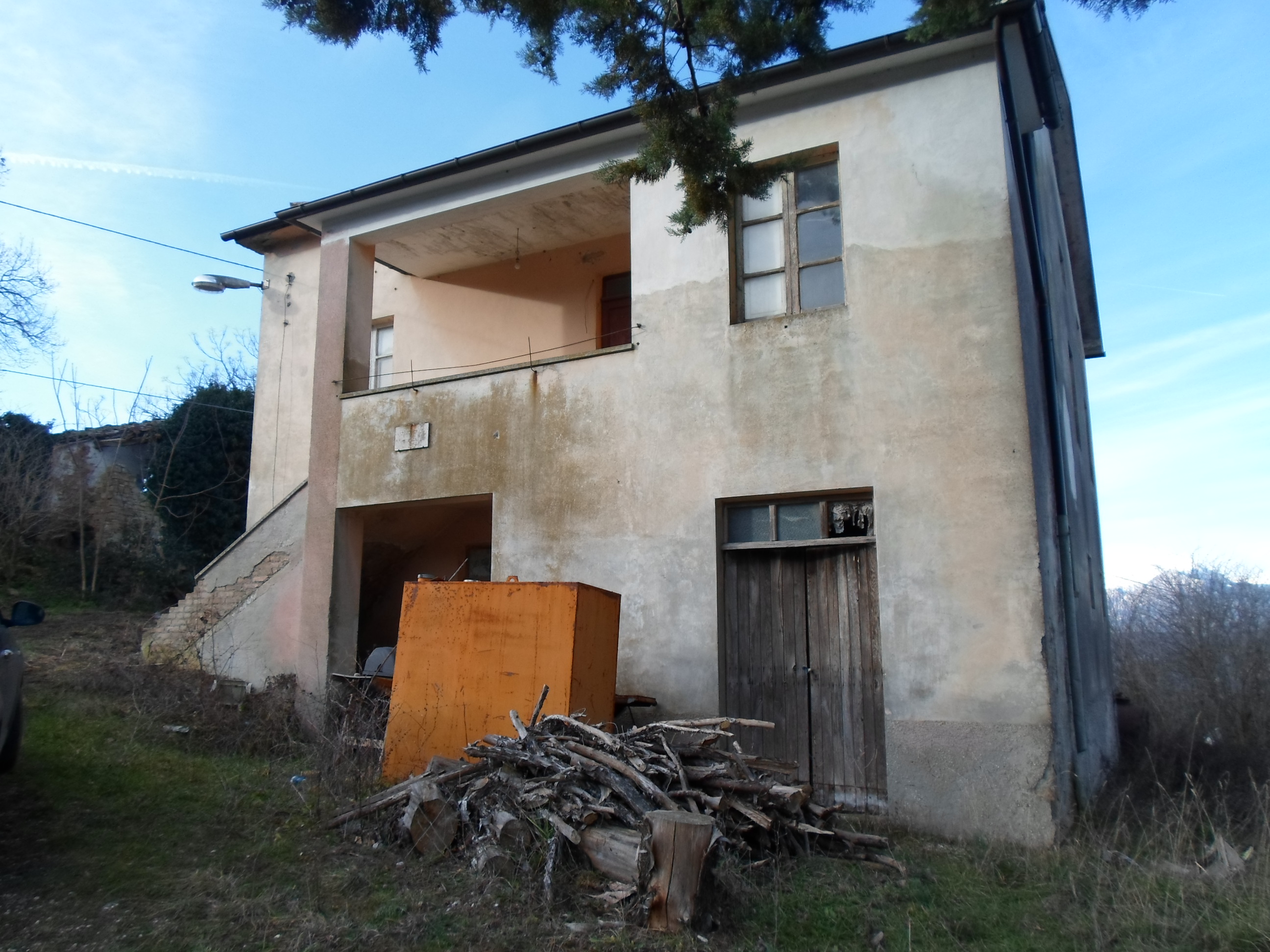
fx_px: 917
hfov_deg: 69.4
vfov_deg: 54.9
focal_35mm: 25
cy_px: 476
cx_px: 635
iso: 80
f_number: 2.5
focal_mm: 4.5
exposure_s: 1/250
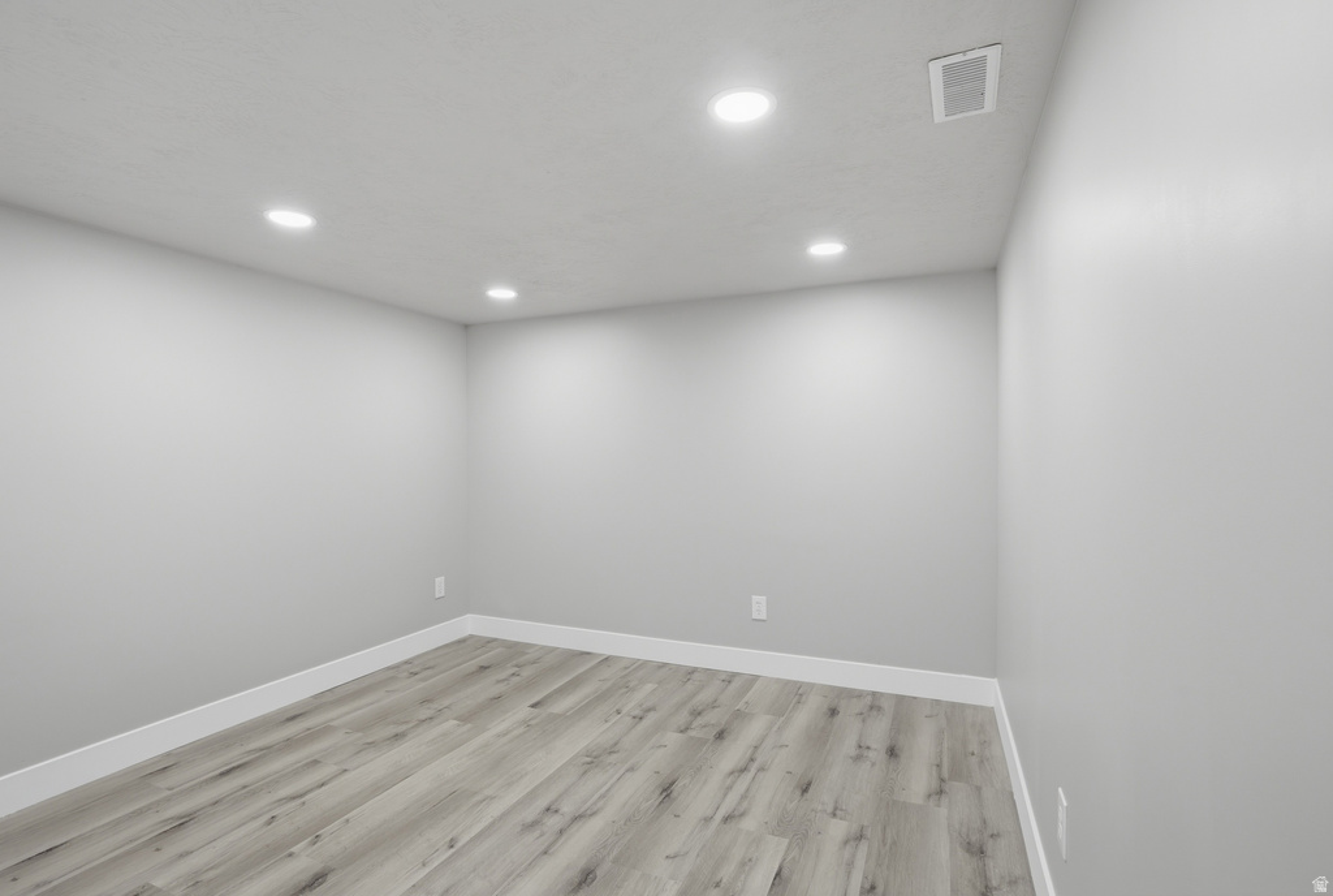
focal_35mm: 16
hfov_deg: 96.6
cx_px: 666
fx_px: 594
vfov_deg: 74.0
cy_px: 448
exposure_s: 1/125
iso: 250
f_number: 9
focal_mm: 16
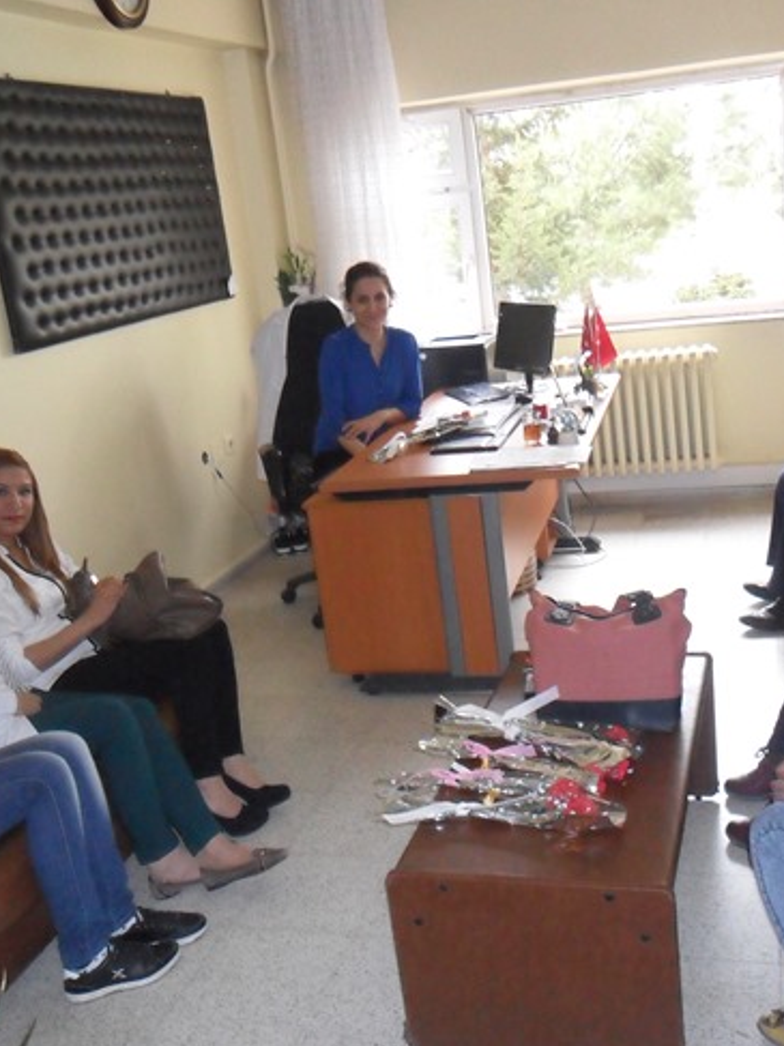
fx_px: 1118
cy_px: 535
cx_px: 450
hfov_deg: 38.6
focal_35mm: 37
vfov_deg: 50.1
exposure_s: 1/45
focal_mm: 4.9
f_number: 3.5
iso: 400
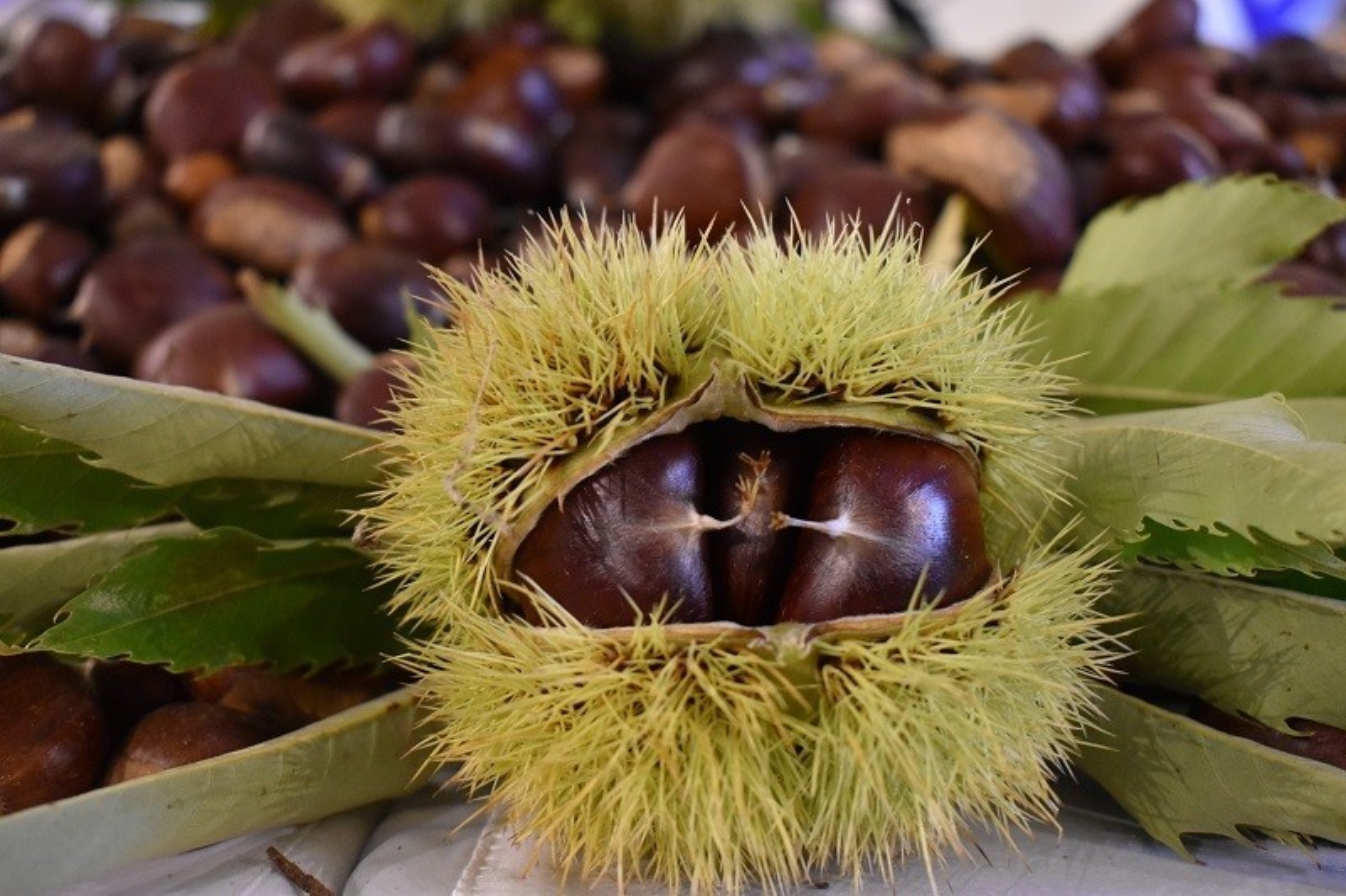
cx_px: 673
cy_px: 448
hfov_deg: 43.6
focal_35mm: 45
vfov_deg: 29.9
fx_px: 1682
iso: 3200
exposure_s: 1/100
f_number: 4.2
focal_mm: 30
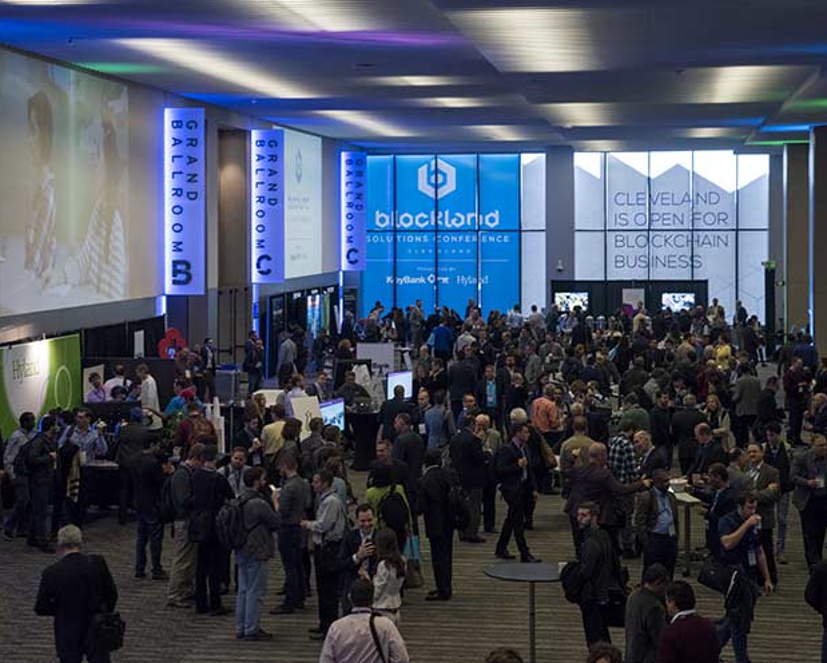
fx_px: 1837
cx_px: 386
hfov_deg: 25.4
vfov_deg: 20.5
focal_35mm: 75
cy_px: 332
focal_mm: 66
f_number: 7.1
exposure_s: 1/80
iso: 1600
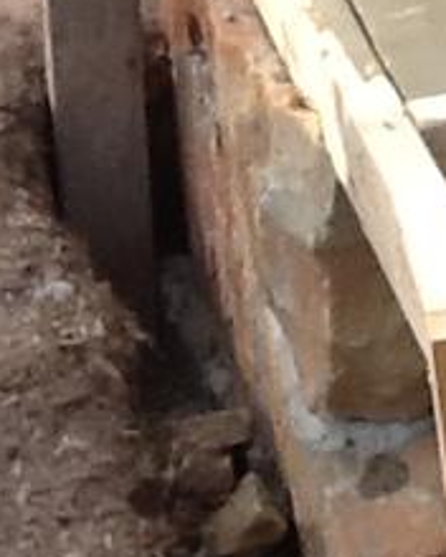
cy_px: 49
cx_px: 806
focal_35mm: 176
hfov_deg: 8.4
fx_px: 2904
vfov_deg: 10.9
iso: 40
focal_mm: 2.03
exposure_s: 1/569
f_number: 2.4
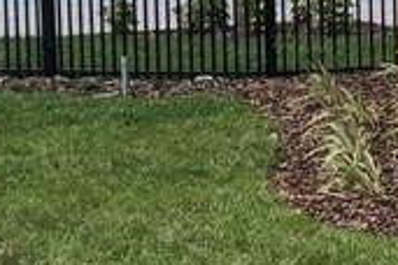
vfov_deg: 7.8
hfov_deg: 11.6
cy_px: -58
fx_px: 1924
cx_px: 491
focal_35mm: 174
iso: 25
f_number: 1.8
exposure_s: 1/2558
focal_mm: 3.99
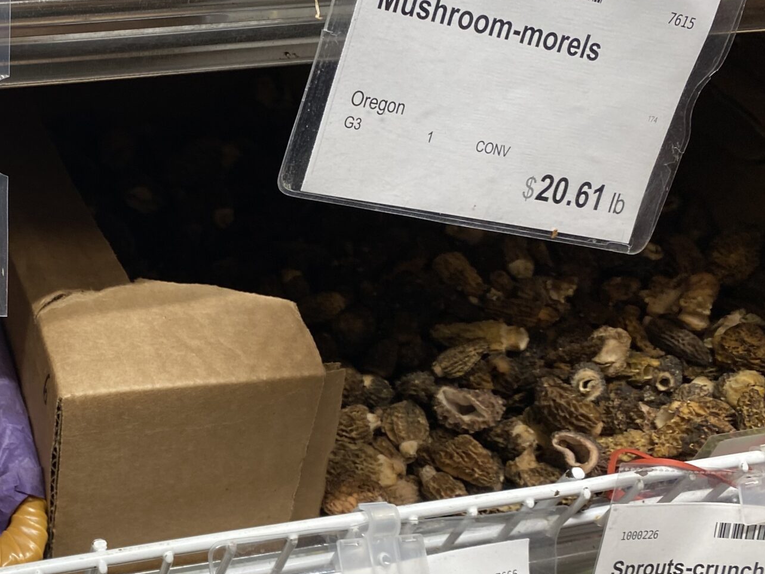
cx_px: 57
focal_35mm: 52
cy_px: 317
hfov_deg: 34.5
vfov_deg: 28.0
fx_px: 1149
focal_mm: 4.25
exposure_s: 1/120
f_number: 1.8
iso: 80
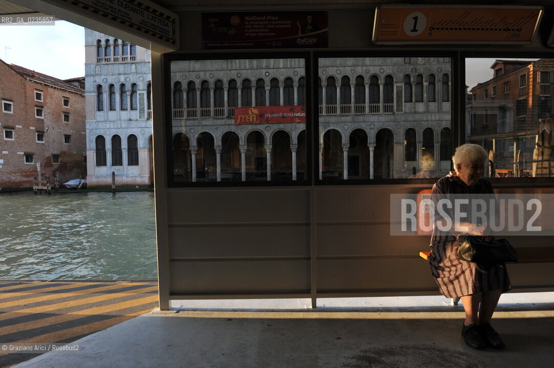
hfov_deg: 73.8
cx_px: 277
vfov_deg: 53.1
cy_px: 184
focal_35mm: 24
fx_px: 369
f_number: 11
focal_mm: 24
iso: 500
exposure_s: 1/125
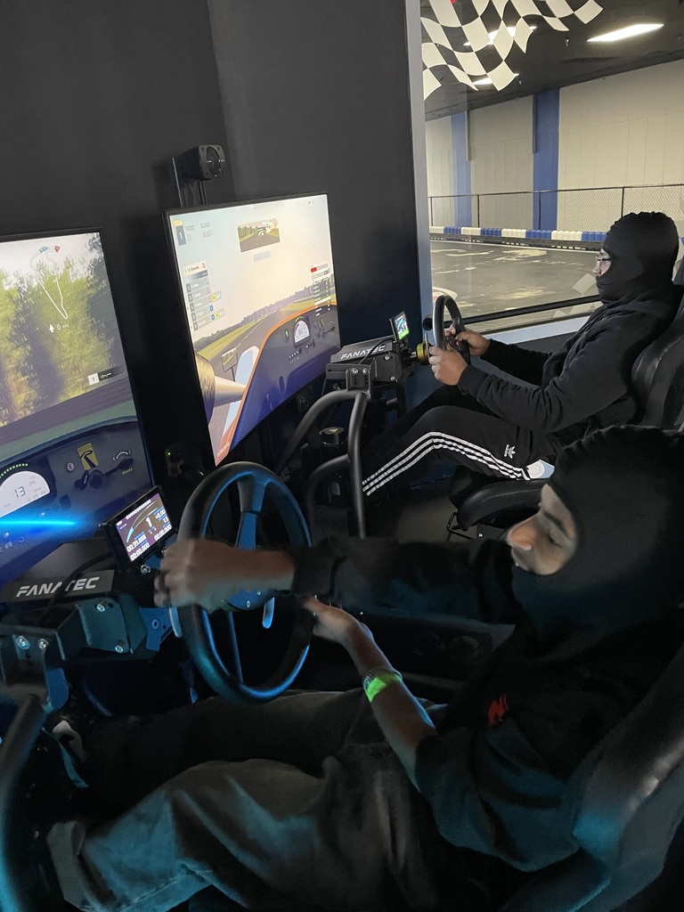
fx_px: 685
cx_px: 342
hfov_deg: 53.1
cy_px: 456
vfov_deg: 67.3
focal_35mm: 26
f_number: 1.6
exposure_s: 1/30
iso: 640
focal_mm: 4.2
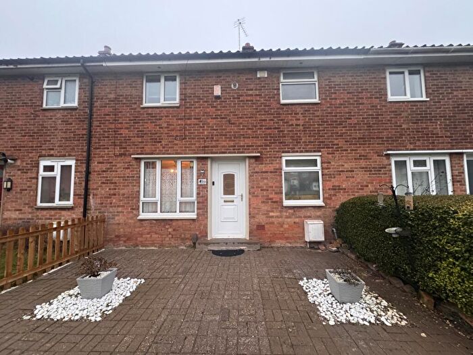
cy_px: 178
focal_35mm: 14
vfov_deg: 85.7
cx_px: 236
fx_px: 191
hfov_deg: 102.1
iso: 320
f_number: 2.2
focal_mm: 2.22
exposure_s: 1/78
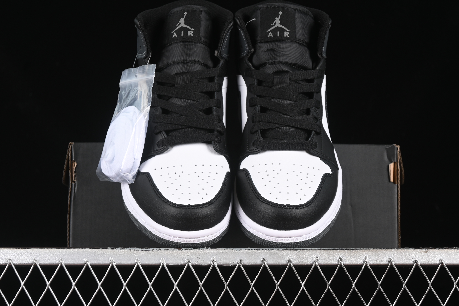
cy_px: 153
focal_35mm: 75
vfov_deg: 18.2
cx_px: 230
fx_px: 956
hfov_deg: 27.0
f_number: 6.3
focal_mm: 50
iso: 160
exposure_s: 1/60
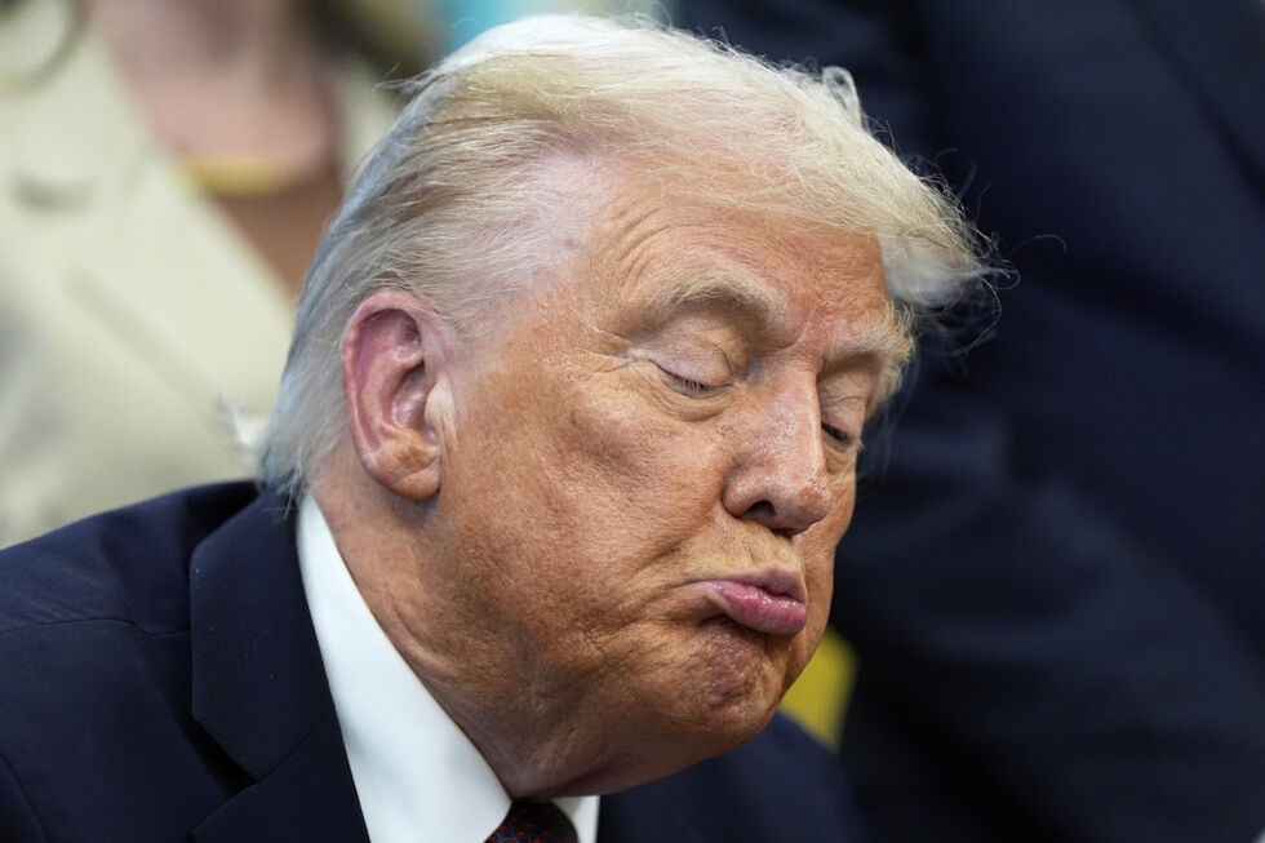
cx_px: 632
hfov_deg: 10.3
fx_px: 7026
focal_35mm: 200
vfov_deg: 6.9
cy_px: 422
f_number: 2.8
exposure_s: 1/200
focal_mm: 200
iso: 3200
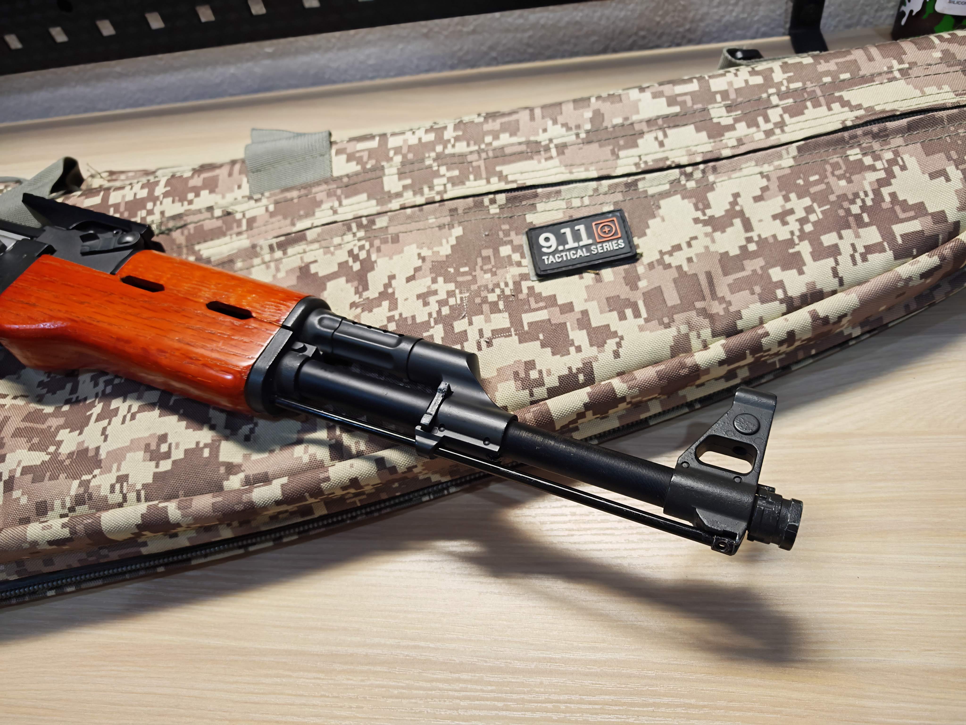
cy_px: 362
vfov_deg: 56.8
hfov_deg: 71.6
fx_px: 670
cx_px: 483
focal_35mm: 24
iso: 250
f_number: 2
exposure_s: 1/100
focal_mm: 6.83
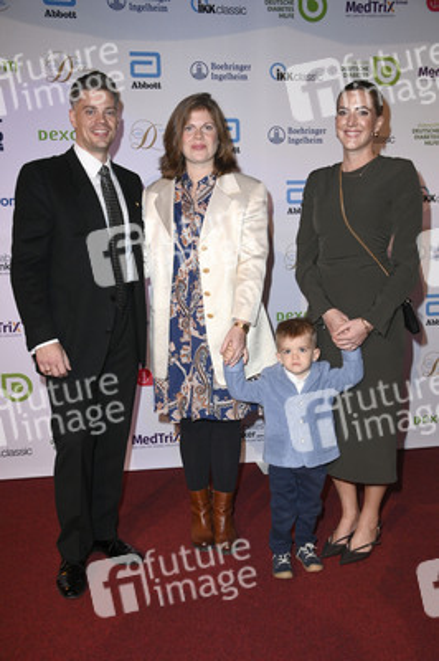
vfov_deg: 53.2
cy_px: 330
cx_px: 220
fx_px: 660
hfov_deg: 36.8
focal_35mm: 36
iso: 3200
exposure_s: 1/200
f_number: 5.6
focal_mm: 36
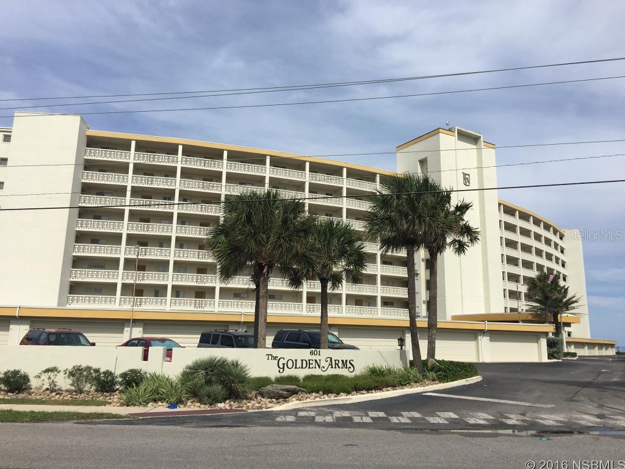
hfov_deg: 61.7
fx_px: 524
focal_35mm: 29
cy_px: 234
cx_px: 312
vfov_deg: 48.2
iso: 25
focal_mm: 4.15
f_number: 2.2
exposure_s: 1/2849
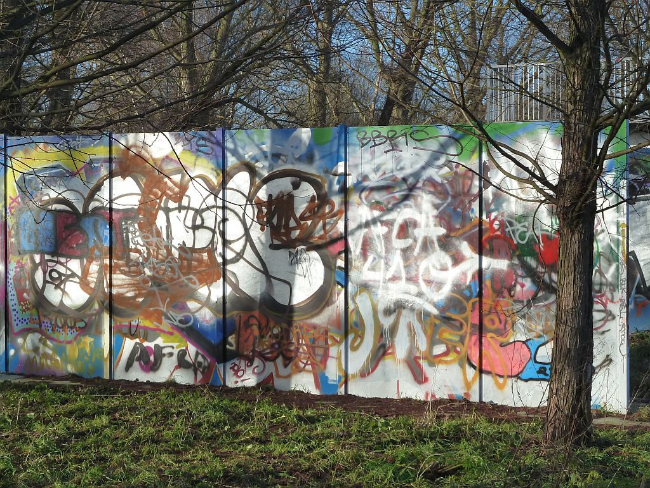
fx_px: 1559
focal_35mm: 83
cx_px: 325
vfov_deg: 17.8
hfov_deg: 23.6
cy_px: 244
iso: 125
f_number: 4.2
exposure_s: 1/320
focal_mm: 13.7
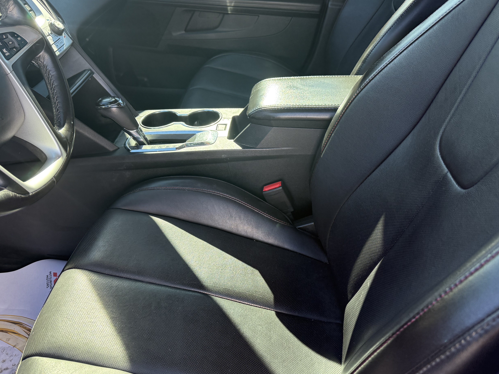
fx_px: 404
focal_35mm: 28
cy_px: 179
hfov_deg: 63.4
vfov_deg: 49.7
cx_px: 243
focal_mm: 6.76
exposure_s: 1/243
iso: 160
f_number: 1.78
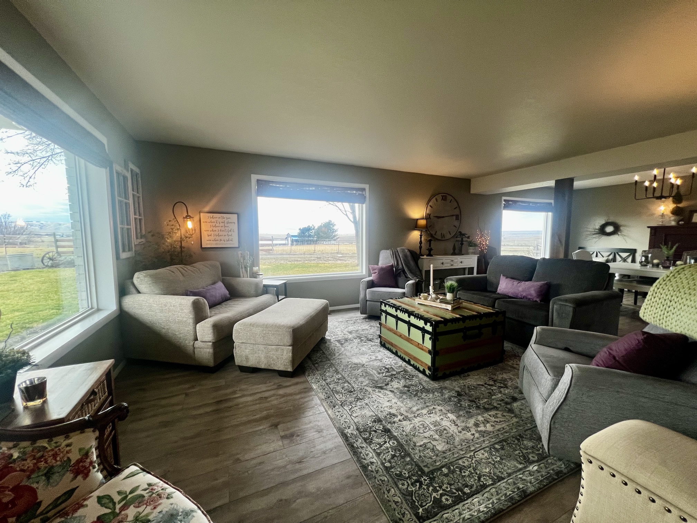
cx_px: 348
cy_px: 262
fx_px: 262
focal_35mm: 13
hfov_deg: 106.2
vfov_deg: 89.9
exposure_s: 1/120
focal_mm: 1.57
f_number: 1.8
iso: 125
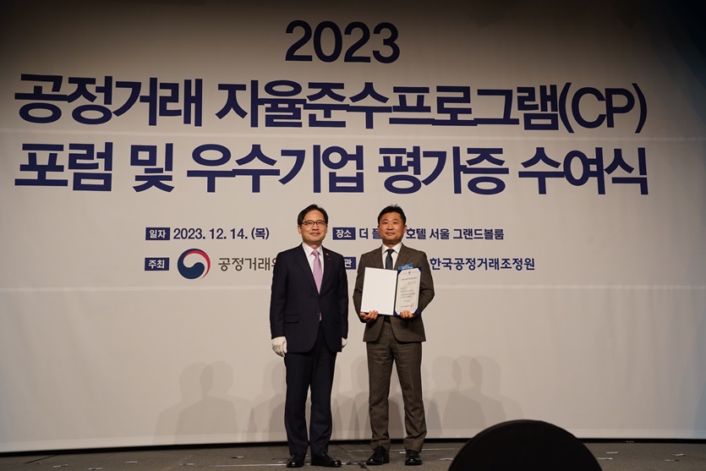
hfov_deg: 45.4
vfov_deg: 31.2
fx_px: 843
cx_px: 353
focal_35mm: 43
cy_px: 236
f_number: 7.1
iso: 1000
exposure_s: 1/50
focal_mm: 43
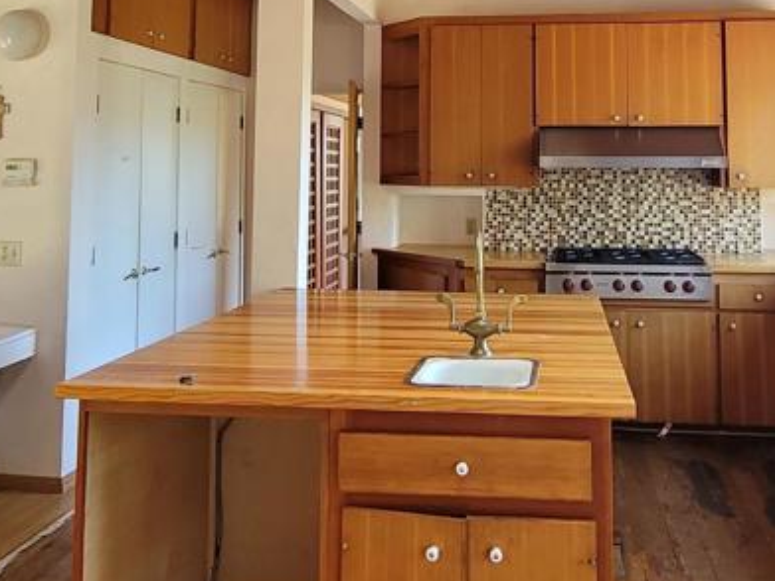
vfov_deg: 39.7
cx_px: 451
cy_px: 95
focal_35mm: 34
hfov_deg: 53.7
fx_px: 761
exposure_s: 1/60
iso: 160
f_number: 2.2
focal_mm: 2.2
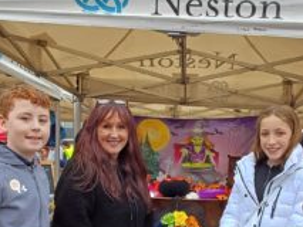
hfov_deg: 41.8
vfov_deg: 31.5
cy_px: 176
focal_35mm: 45
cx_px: 188
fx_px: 394
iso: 40
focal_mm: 1.64
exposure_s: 1/102
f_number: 2.2
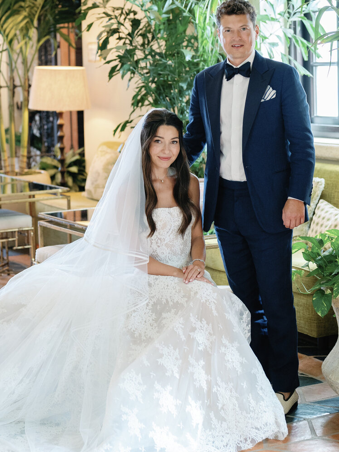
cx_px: 134
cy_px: 137
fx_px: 1136
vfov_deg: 22.4
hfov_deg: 17.0
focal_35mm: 87
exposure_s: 1/80
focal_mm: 50
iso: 1000
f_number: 2
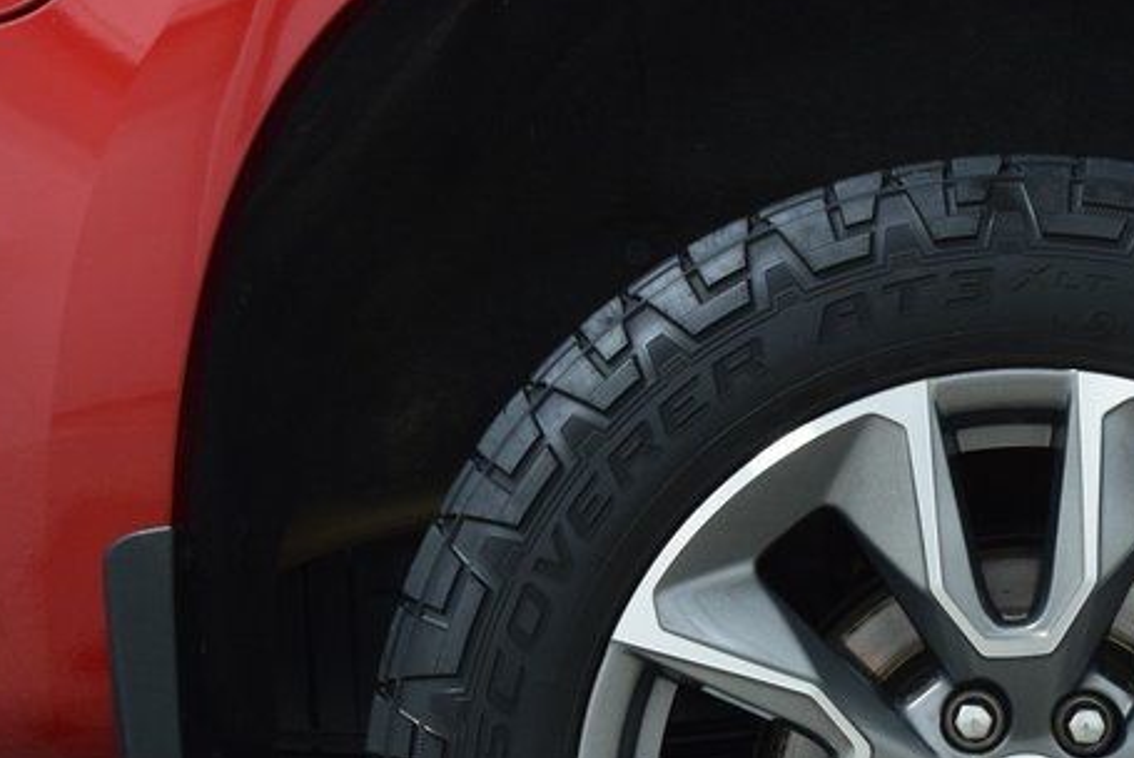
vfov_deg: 16.5
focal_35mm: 81
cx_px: 1009
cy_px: 787
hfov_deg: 24.4
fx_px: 2553
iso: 1100
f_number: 6.3
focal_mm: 24
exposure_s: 1/15
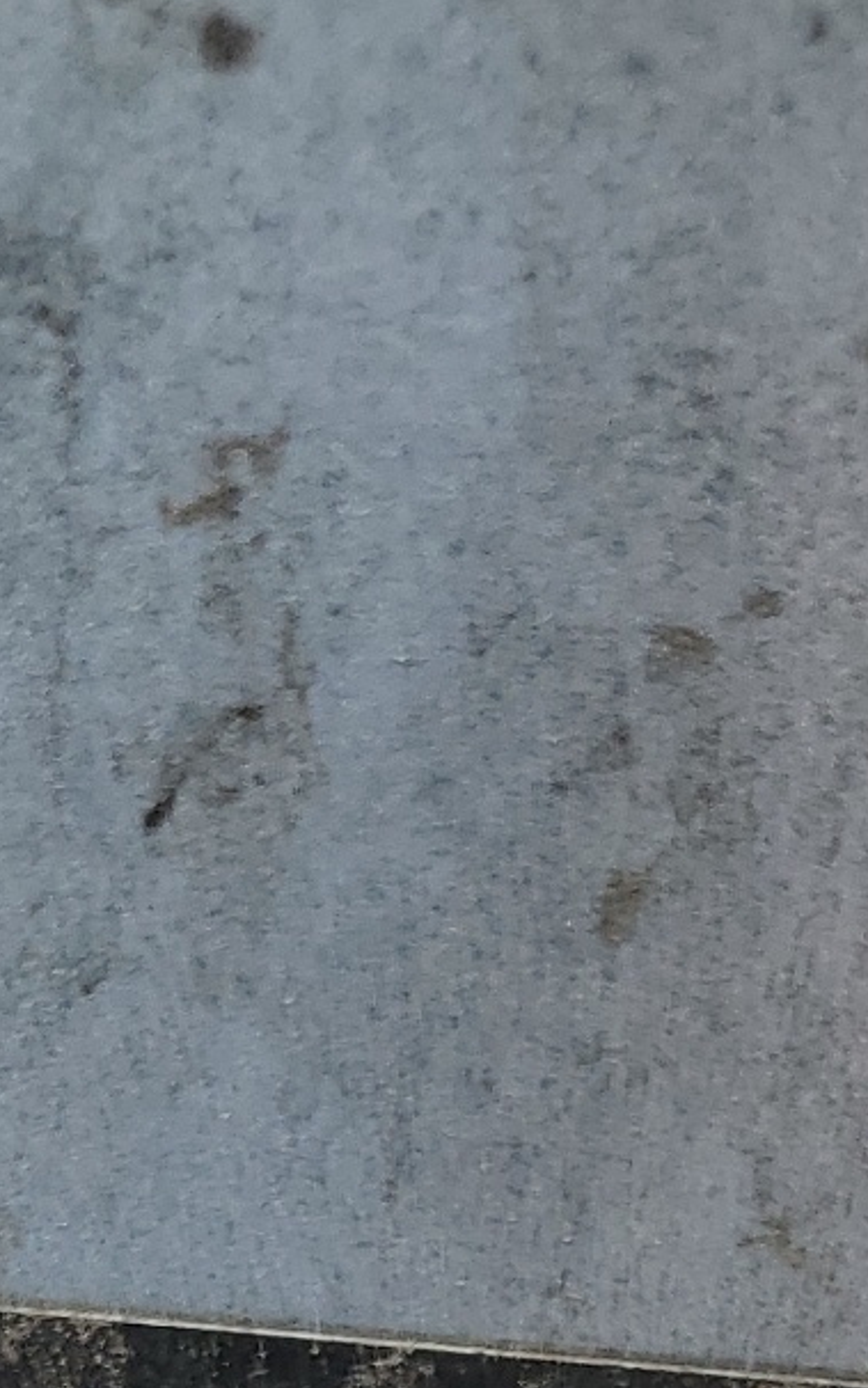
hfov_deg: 13.5
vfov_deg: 17.7
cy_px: 2422
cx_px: 431
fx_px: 3670
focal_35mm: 97
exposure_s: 1/667
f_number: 1.5
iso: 50
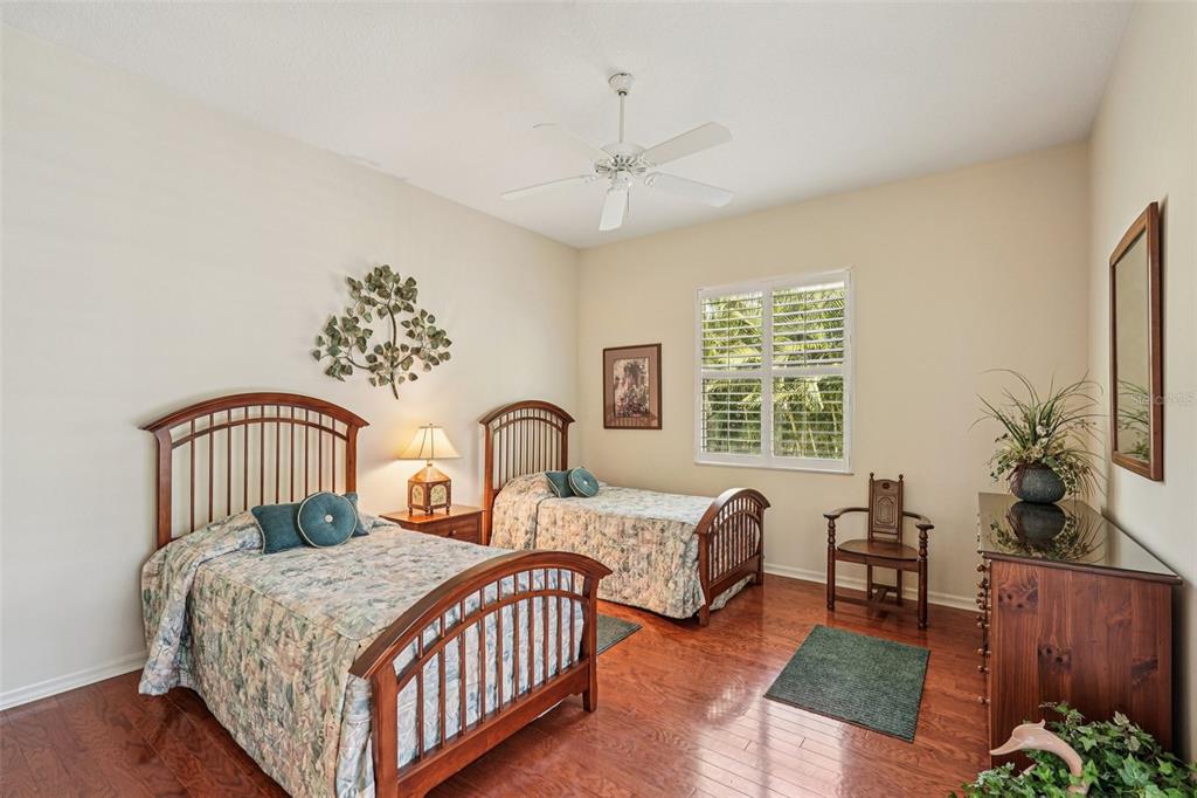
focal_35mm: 16
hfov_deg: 96.8
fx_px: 532
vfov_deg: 73.7
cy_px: 399
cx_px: 598
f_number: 8
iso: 400
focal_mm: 16
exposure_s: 1/5
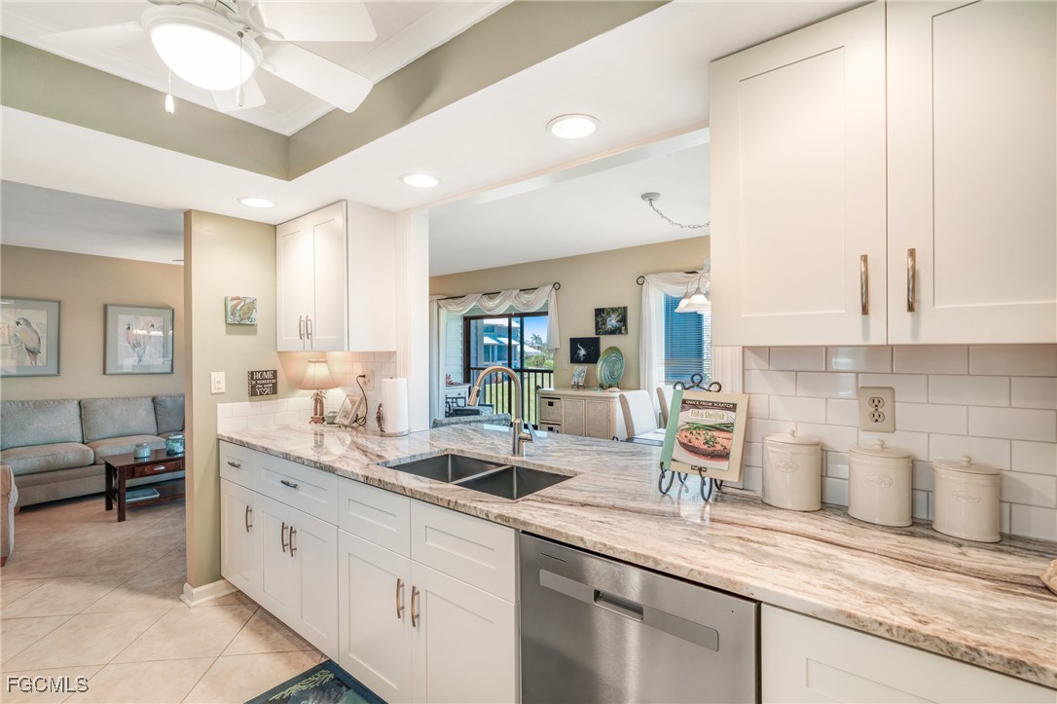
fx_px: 470
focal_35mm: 16
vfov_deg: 73.7
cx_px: 528
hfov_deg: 96.8
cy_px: 352
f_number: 9
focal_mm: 16
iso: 200
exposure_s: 1/6
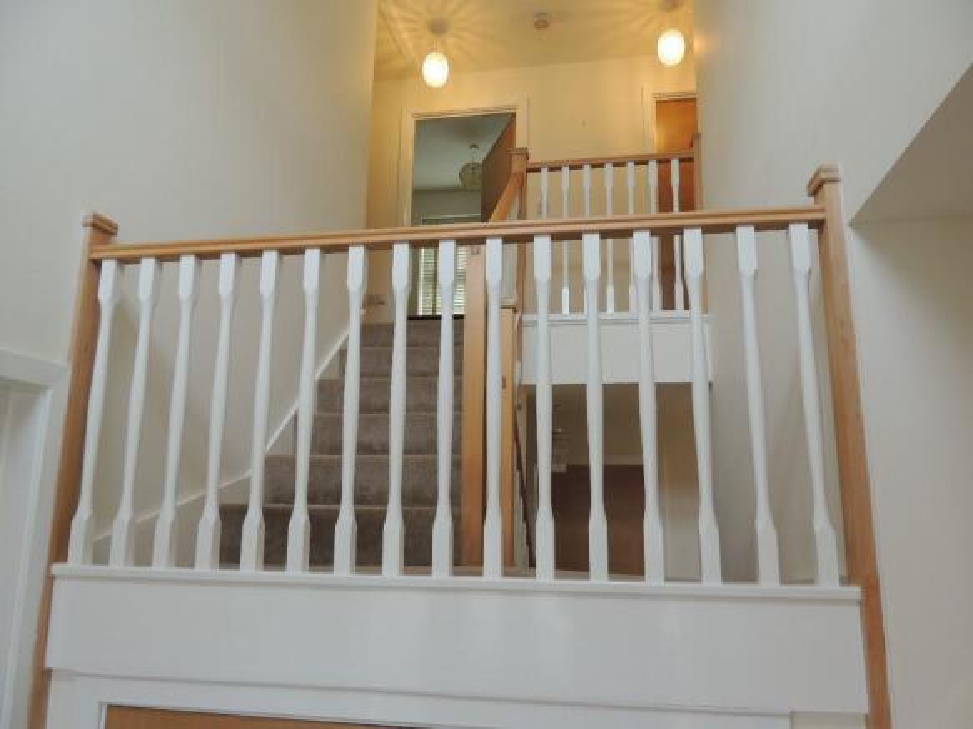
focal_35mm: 24
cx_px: 486
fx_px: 674
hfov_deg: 71.6
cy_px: 364
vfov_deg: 56.8
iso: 220
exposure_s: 1/30
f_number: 3
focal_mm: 4.3
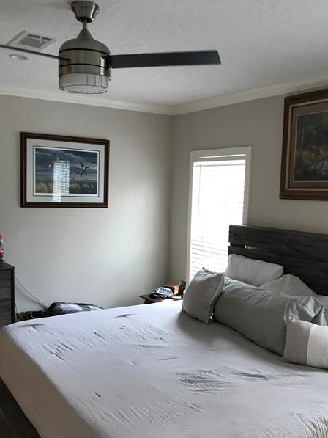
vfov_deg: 51.2
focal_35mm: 36
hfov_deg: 39.7
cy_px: 247
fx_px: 455
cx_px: 157
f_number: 1.8
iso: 40
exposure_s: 1/30
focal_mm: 3.99
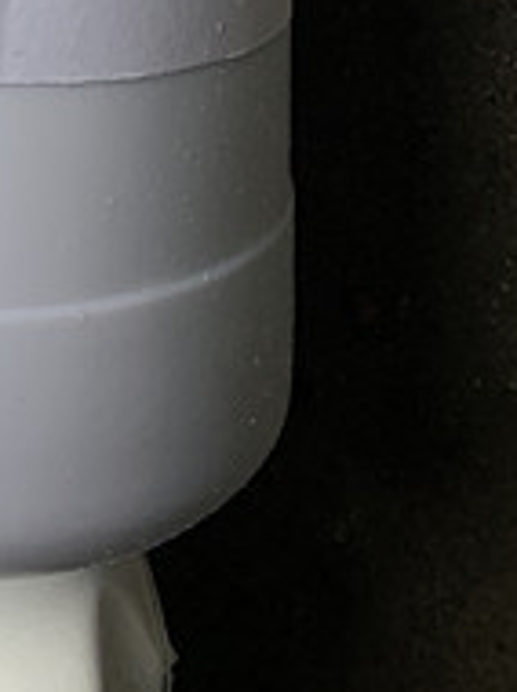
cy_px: -759
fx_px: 2555
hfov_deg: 10.2
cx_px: -681
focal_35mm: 128
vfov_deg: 13.0
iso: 25
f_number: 1.8
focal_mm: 4.25
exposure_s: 1/154
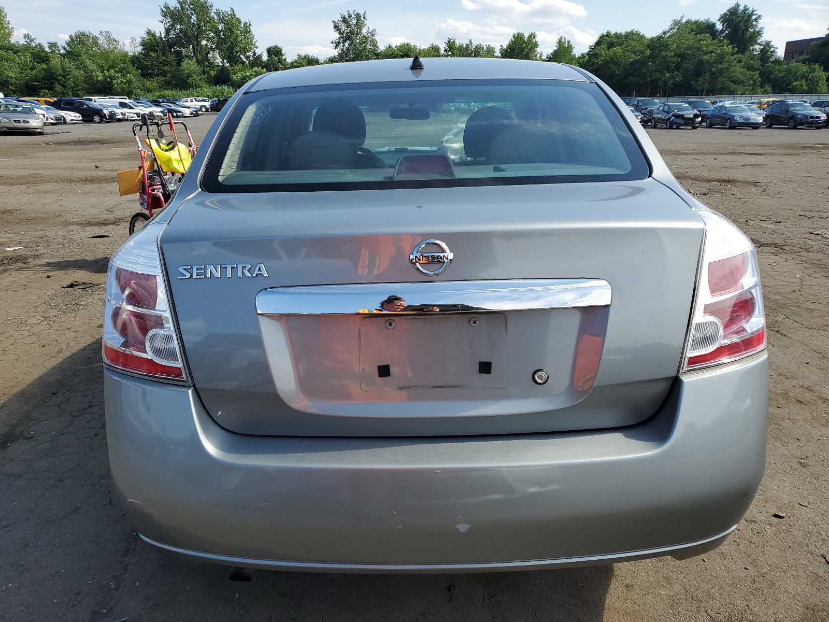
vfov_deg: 53.1
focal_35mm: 26
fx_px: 623
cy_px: 311
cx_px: 414
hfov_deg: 67.3
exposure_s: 1/2500
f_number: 1.5
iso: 50
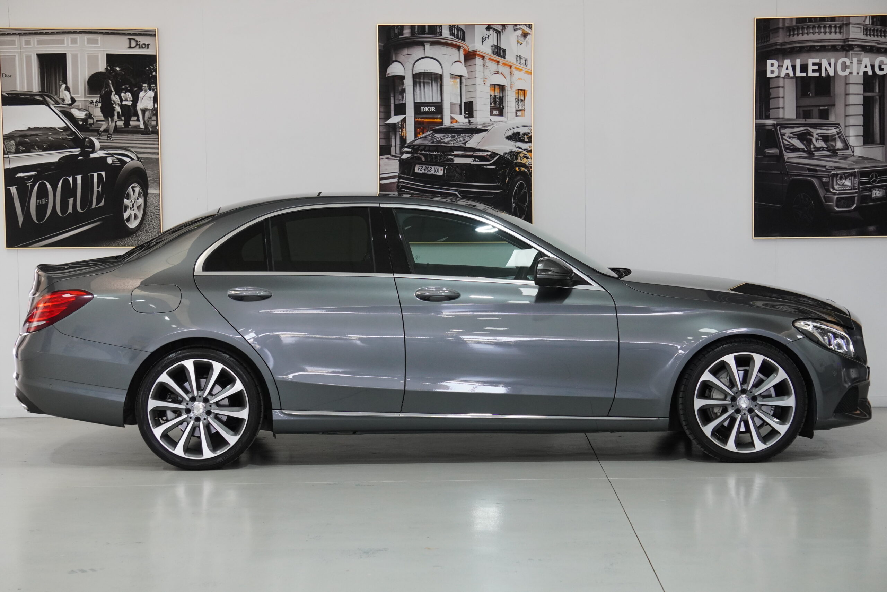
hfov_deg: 24.6
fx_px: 2033
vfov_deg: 16.6
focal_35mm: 82
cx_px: 444
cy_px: 296
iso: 1250
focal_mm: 55
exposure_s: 1/160
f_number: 5.6
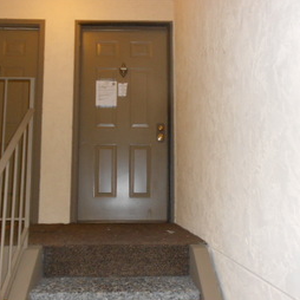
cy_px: 152
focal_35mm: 35
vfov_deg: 47.2
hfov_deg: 47.2
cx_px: 136
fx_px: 343
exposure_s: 1/25
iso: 250
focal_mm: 5.1
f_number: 3.4
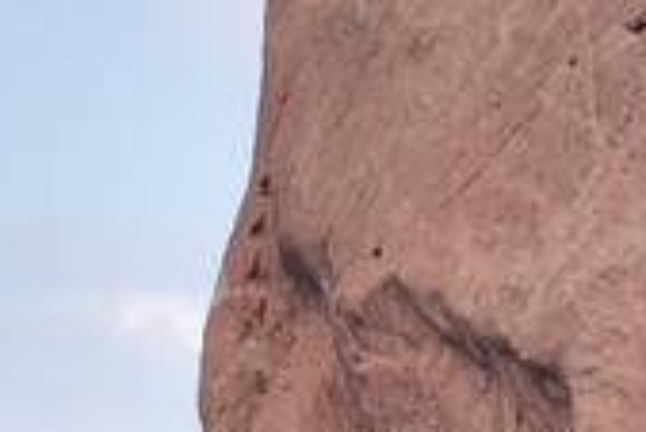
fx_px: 11566
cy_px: 256
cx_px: 1112
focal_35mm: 644
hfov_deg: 3.2
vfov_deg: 2.1
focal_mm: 85
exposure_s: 1/320
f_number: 7.1
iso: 100
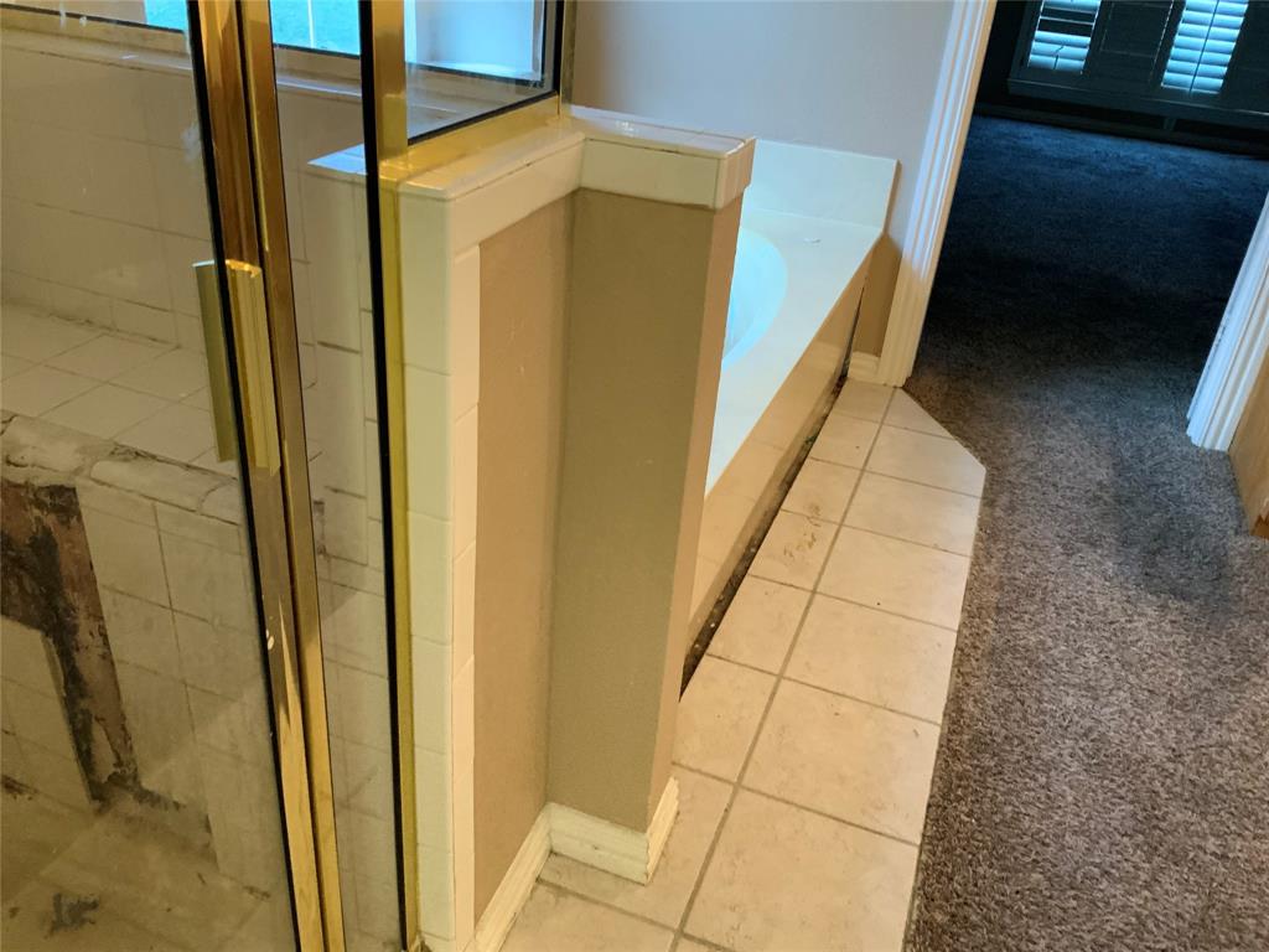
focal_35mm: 29
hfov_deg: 61.7
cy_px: 476
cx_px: 634
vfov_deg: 48.2
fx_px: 1063
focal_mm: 3
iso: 250
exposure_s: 1/40
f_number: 1.8
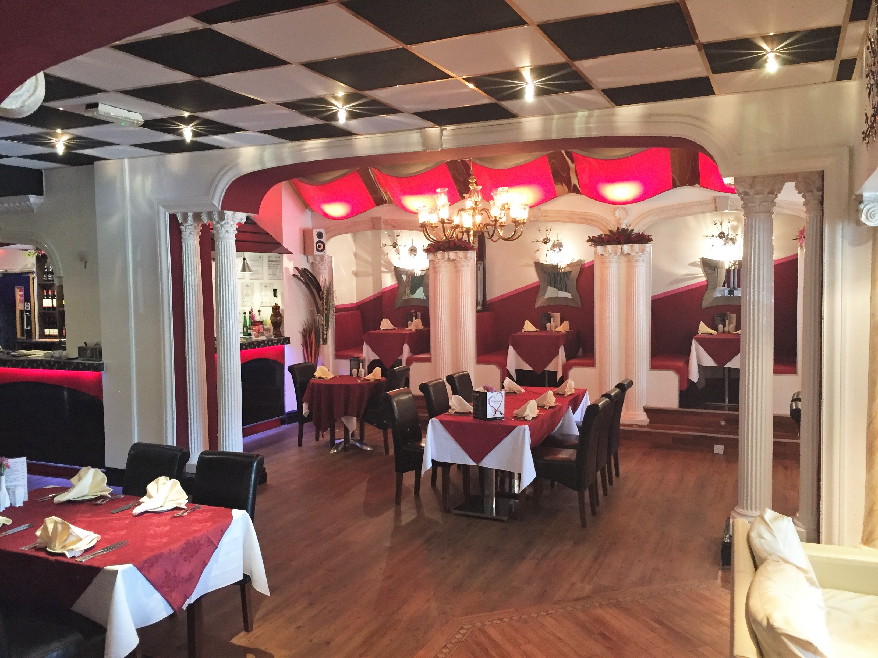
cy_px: 329
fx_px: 736
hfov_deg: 61.7
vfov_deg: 48.2
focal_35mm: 29
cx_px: 439
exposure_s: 1/20
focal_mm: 4.15
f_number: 2.2
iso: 250
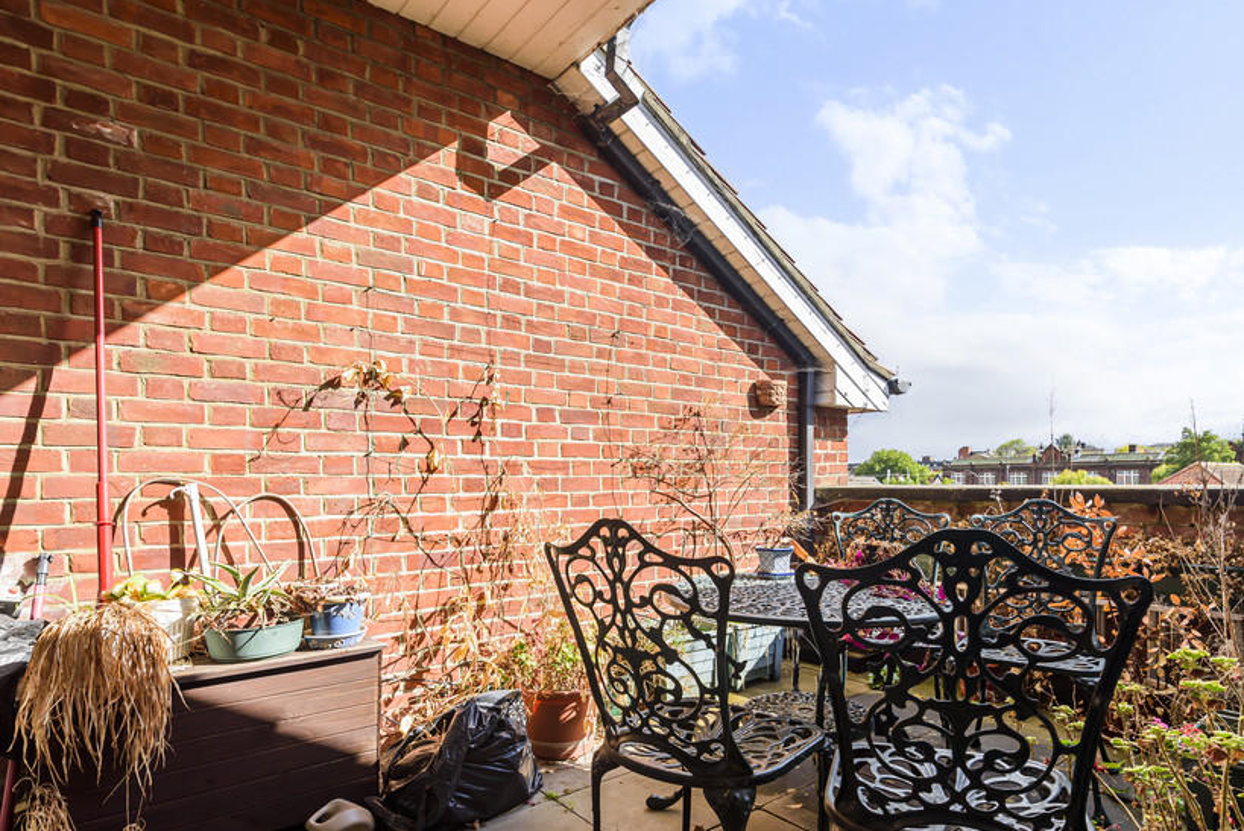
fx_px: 691
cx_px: 668
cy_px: 491
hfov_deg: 83.8
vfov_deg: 61.6
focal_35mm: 20
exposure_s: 1/200
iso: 200
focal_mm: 16
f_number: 7.1
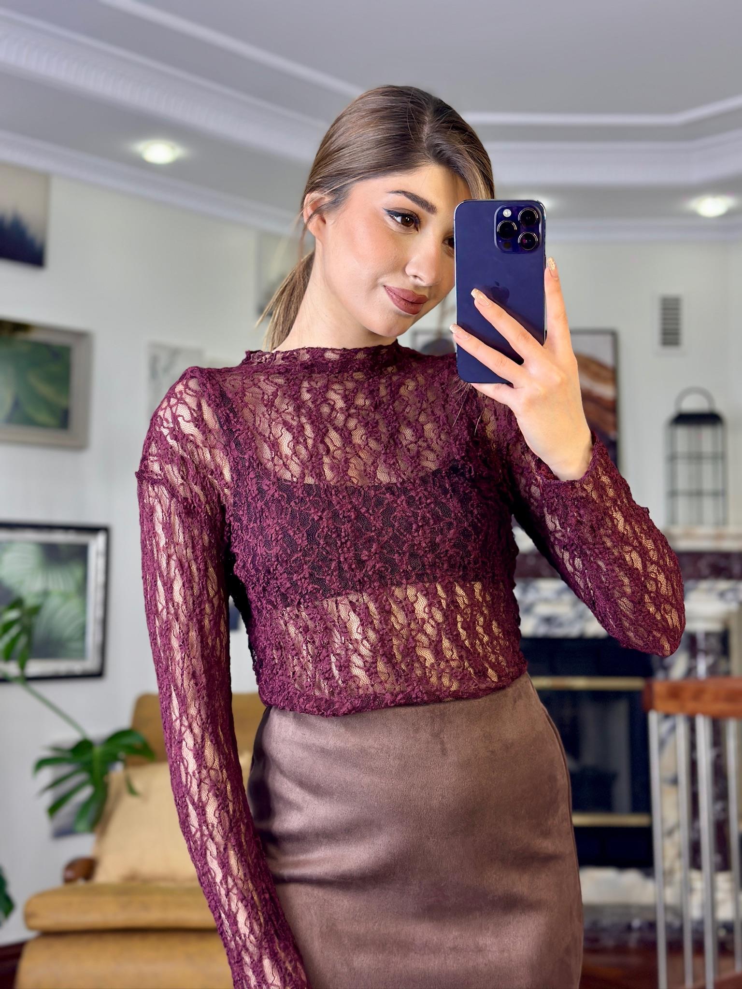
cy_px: 494
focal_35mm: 48
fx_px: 1372
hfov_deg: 30.3
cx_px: 371
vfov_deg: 39.7
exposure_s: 1/100
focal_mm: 6.86
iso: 80
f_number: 1.78
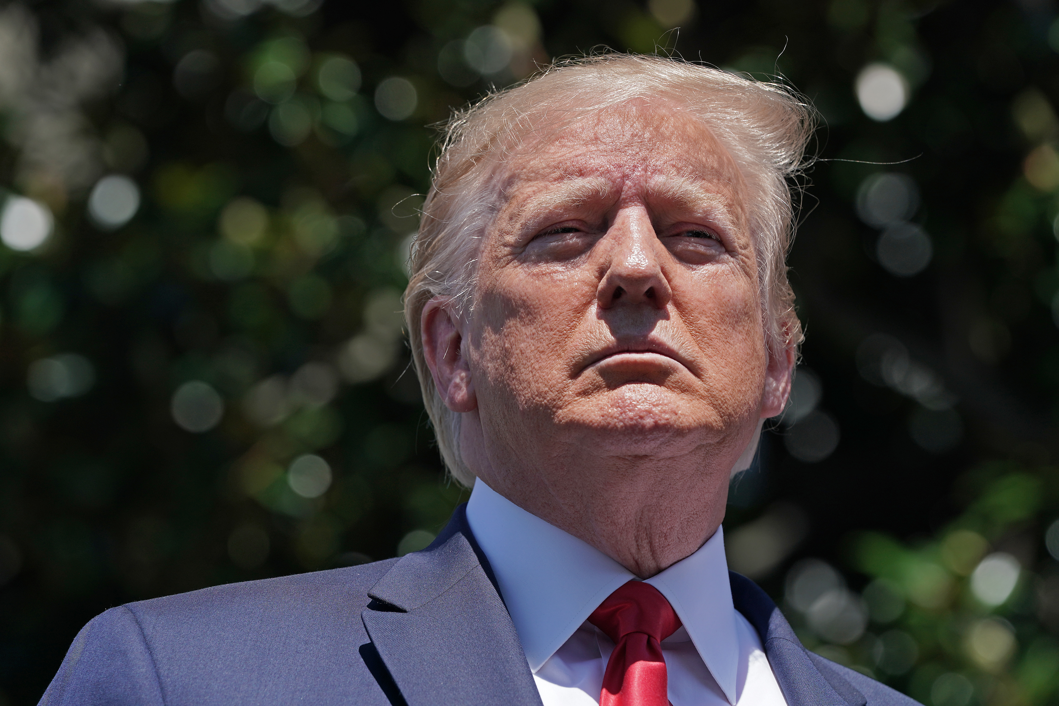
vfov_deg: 6.9
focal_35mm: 200
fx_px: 5883
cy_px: 353
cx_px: 530
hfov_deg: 10.3
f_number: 6.3
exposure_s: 1/1000
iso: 200
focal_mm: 200
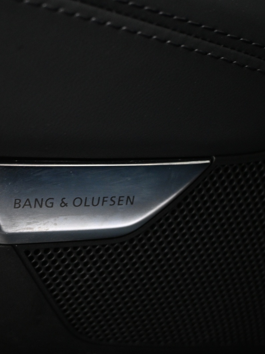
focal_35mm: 66
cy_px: 176
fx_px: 674
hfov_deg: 21.9
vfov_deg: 29.4
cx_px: 52
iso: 1600
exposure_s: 1/13
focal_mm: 30
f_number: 4.8
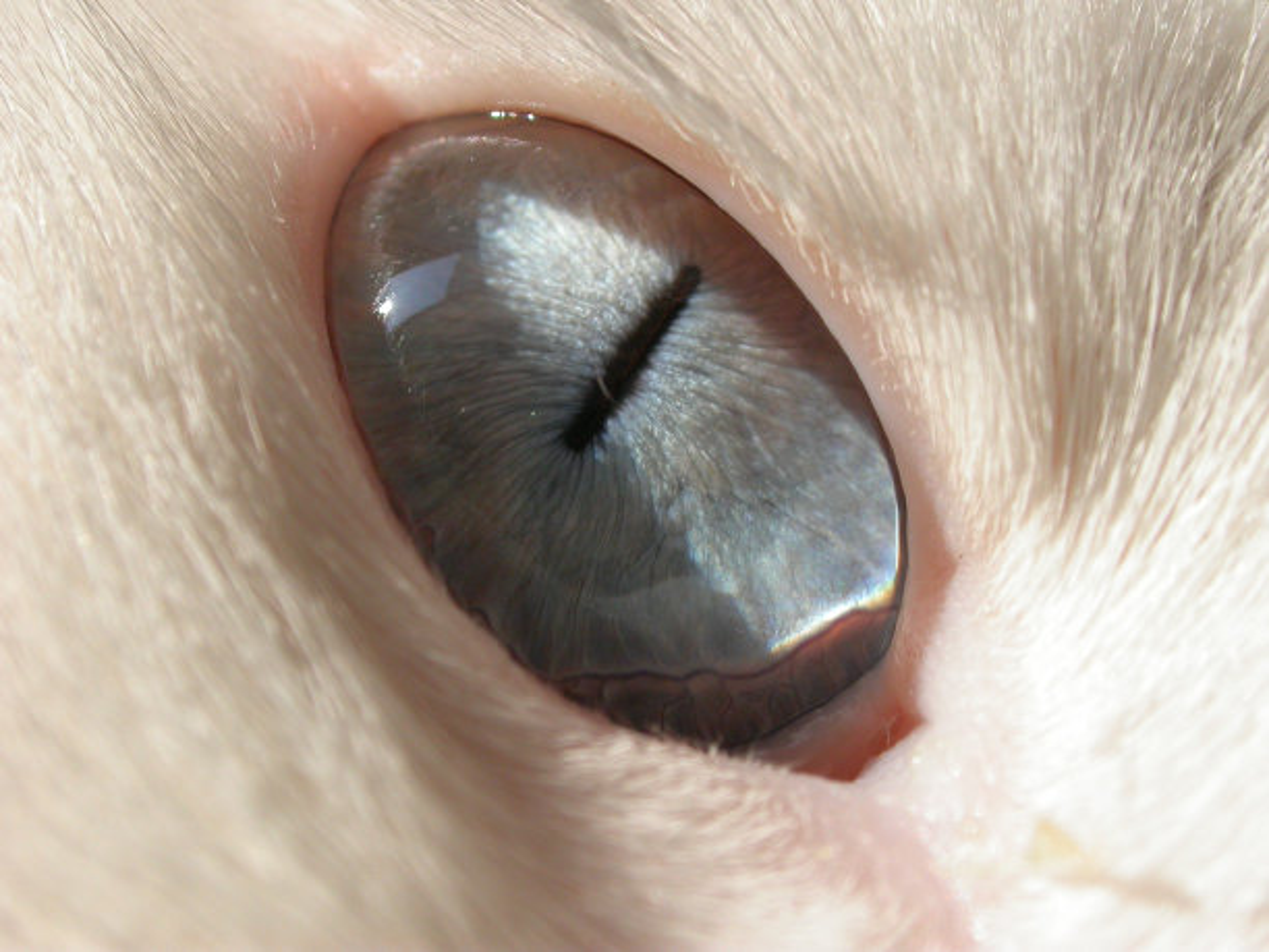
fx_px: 3043
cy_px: 476
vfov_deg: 17.8
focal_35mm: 83
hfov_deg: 23.6
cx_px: 634
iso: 100
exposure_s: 1/232
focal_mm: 17.3
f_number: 6.5
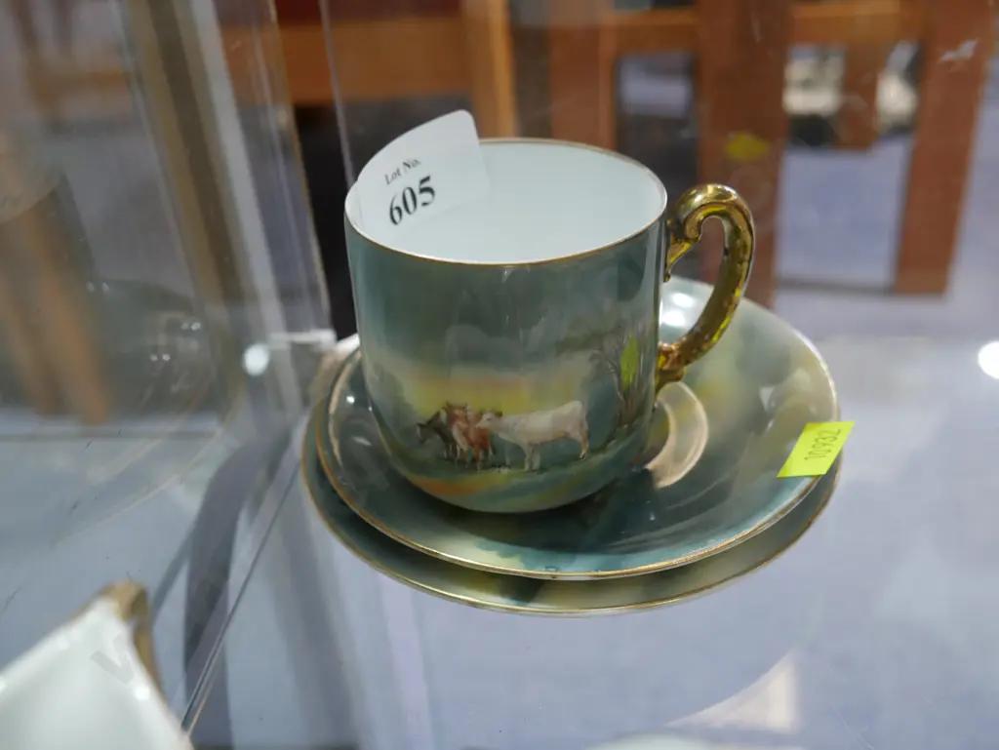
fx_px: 982
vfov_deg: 41.8
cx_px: 500
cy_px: 375
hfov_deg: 53.9
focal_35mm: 34
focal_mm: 17
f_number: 4
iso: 800
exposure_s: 1/60
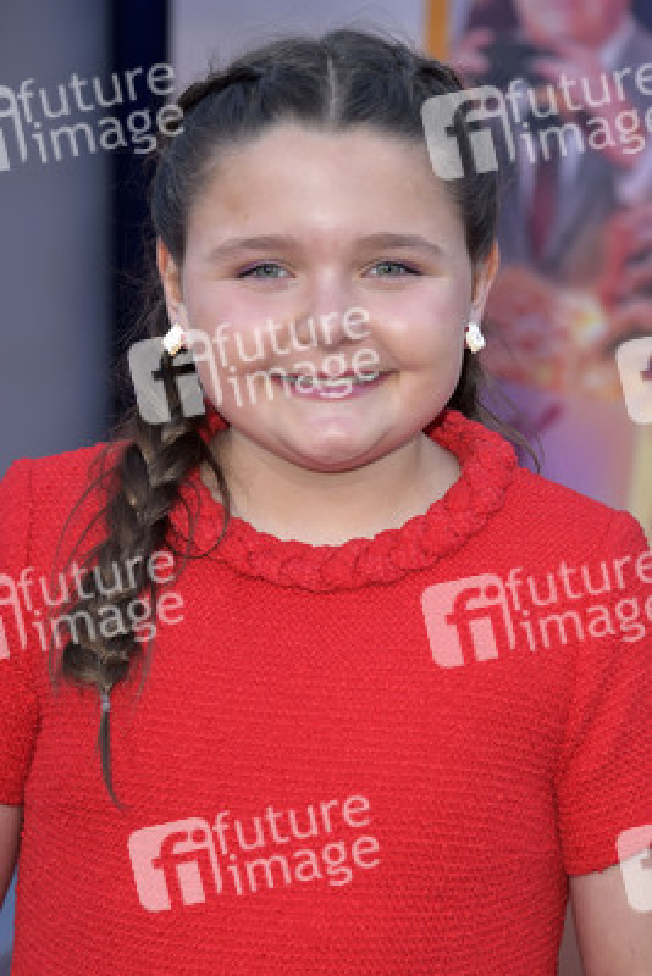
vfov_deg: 16.4
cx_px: 326
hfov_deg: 11.0
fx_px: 3393
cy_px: 488
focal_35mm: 125
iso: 320
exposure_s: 1/250
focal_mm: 125
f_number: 6.3
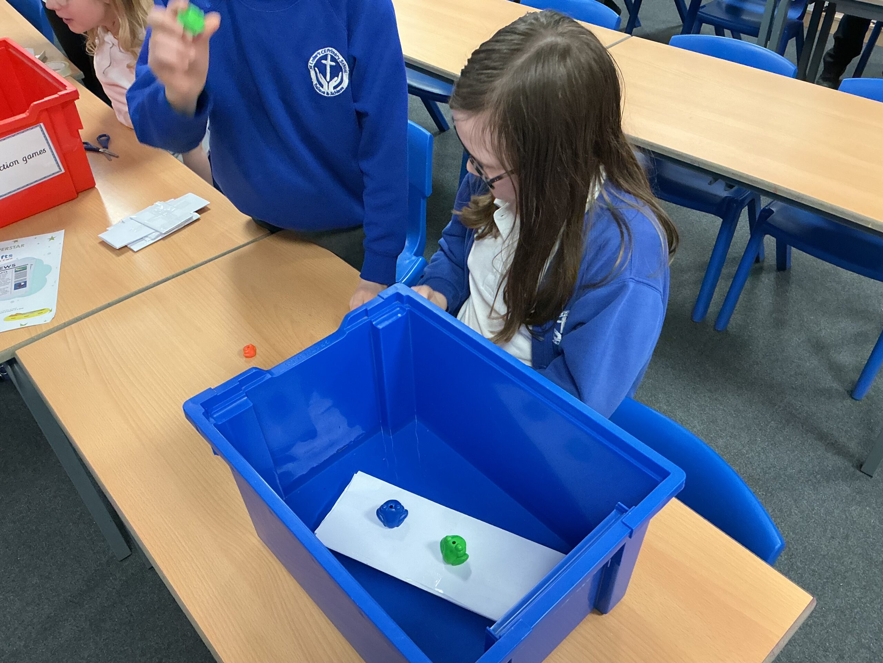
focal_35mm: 29
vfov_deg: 48.2
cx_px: 442
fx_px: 740
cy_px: 332
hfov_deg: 61.7
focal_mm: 3
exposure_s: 1/60
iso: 200
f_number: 1.8
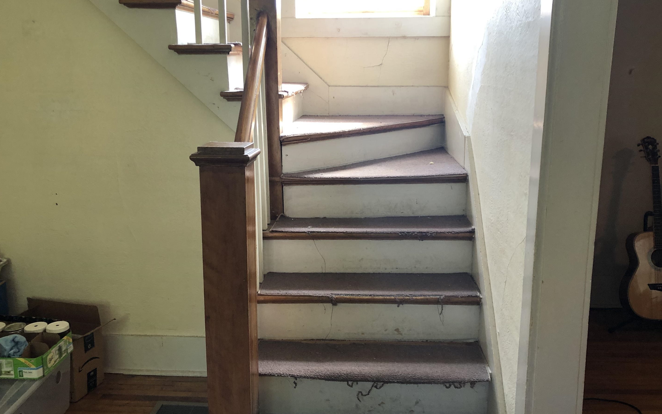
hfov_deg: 59.6
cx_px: 326
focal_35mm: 32
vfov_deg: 39.4
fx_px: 577
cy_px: 181
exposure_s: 1/20
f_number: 1.8
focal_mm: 4
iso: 40
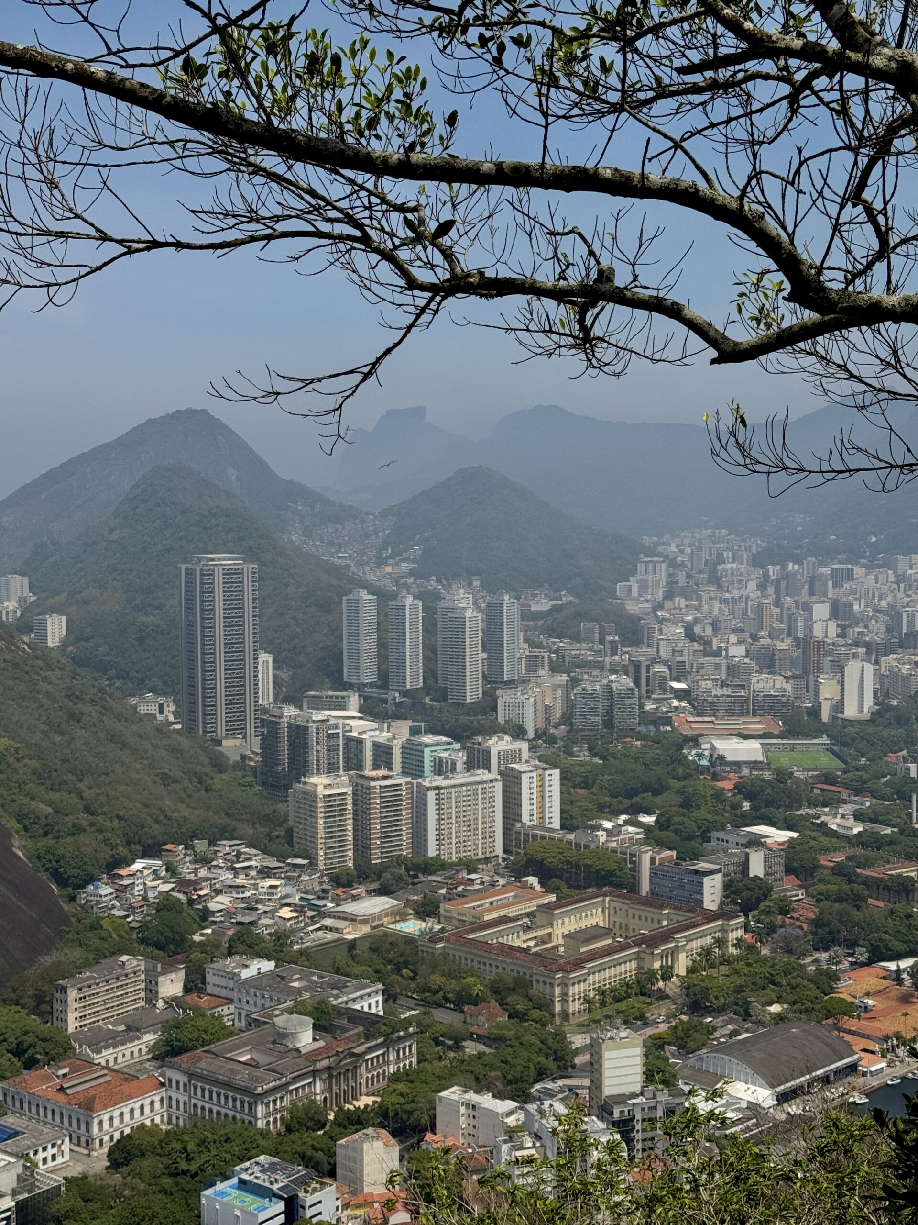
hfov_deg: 30.3
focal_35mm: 48
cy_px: 612
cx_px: 459
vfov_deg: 39.7
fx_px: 1697
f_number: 1.78
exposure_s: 1/10526
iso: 64
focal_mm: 6.76
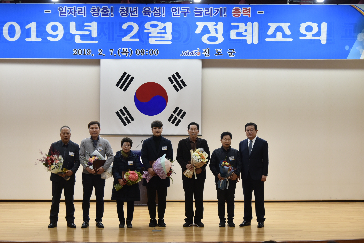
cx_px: 161
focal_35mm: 67
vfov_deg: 20.3
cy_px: 135
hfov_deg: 30.0
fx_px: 678
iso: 1000
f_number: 4
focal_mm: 58
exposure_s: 1/125
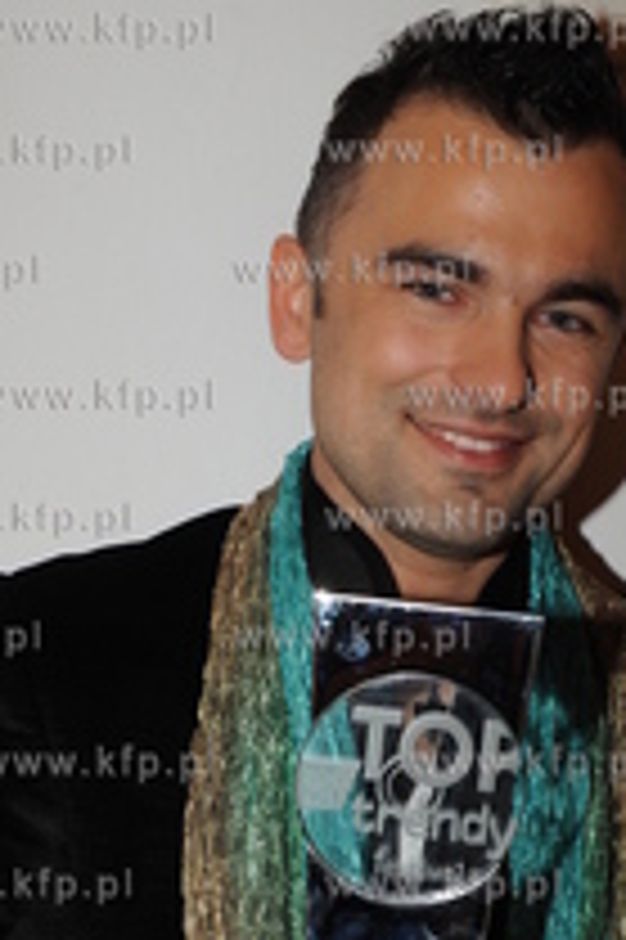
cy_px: 756
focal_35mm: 92
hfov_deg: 14.8
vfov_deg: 21.9
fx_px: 2403
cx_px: 383
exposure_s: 1/60
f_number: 5.6
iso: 800
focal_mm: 48
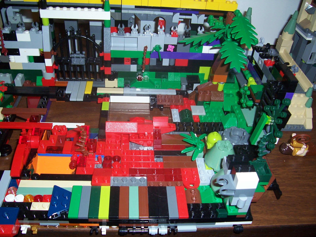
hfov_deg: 54.0
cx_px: 158
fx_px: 310
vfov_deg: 41.8
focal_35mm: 34
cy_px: 118
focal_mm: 5.6
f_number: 2.7
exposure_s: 1/60
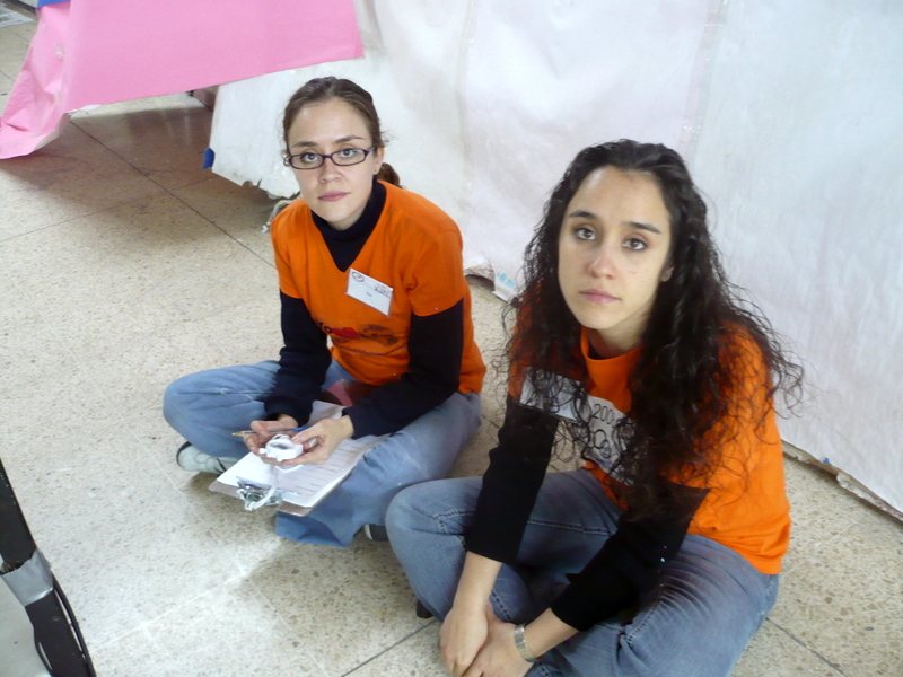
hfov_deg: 52.6
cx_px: 452
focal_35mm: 35
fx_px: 913
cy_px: 338
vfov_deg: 40.7
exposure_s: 1/4
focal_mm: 5.8
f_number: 2.8
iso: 200
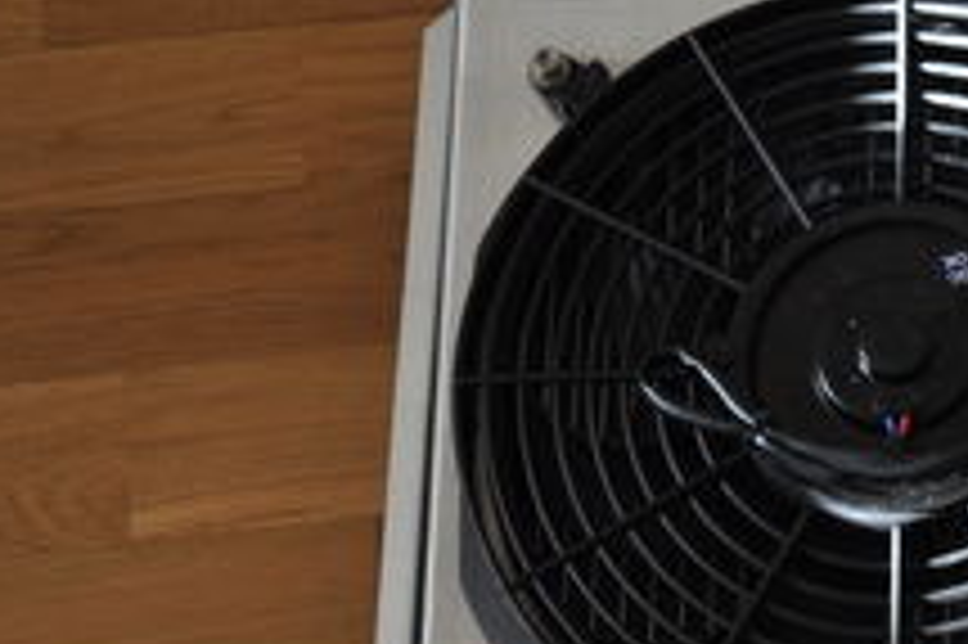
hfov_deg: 14.7
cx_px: 1202
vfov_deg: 10.2
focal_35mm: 134
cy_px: 408
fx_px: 3600
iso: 320
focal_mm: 30
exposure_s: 1/30
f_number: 5.6
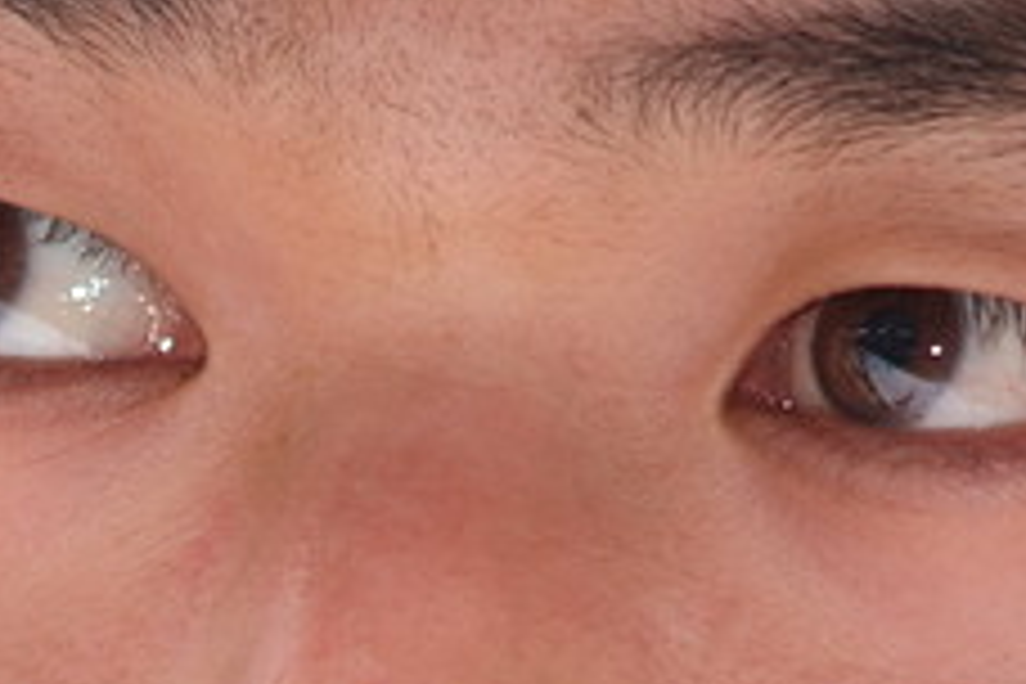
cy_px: 1040
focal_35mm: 853
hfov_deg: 2.4
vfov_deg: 1.6
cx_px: -148
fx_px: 24309
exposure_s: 1/125
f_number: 2.8
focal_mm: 180
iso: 200
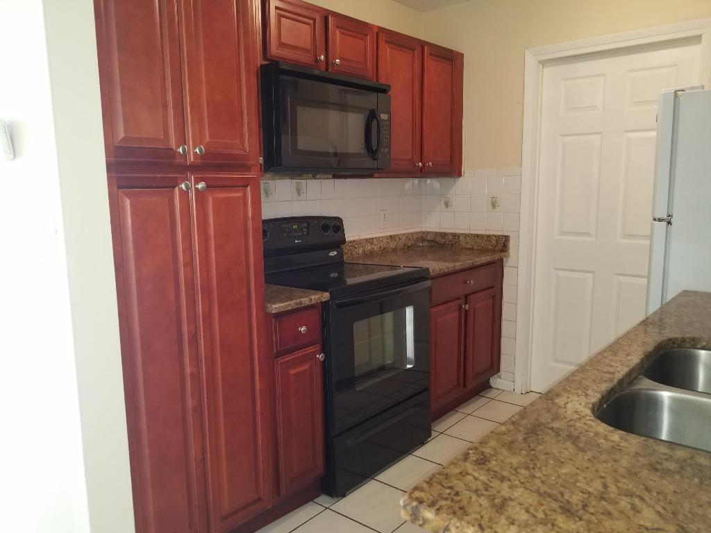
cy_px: 266
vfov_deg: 53.1
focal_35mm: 26
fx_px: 534
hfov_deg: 67.3
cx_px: 356
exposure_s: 1/20
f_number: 1.7
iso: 125
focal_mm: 4.2
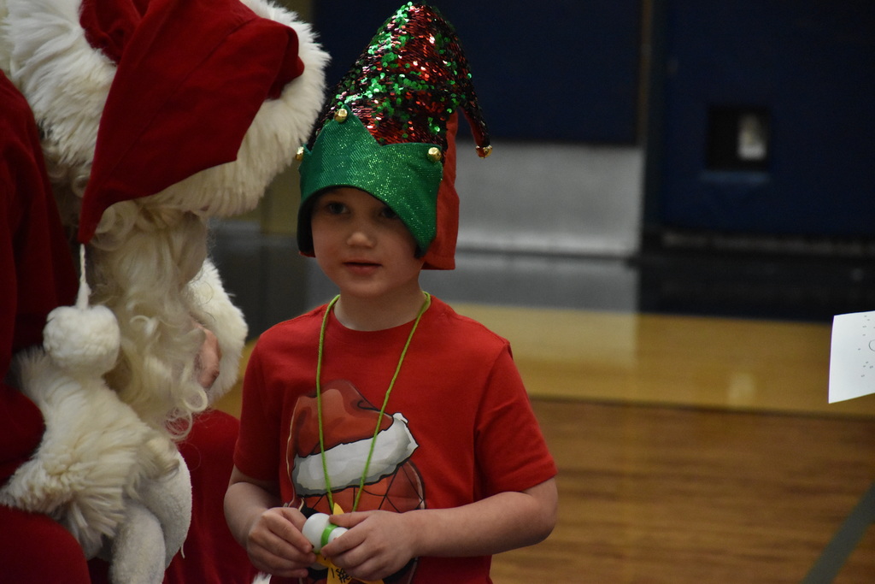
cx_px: 438
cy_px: 292
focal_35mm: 210
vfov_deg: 6.5
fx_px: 5105
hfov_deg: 9.8
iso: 5000
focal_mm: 140
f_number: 5.6
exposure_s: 1/500
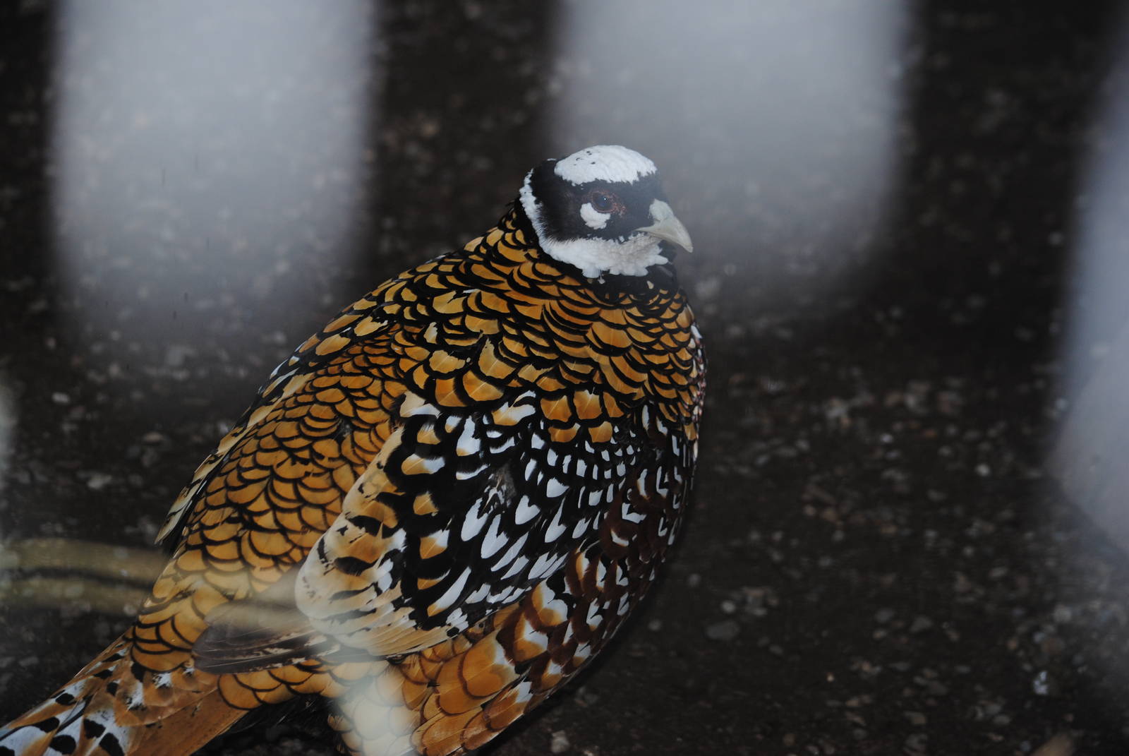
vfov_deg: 12.7
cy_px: 378
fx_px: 3391
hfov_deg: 18.9
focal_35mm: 108
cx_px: 564
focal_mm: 72
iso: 200
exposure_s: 1/60
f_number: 4.5
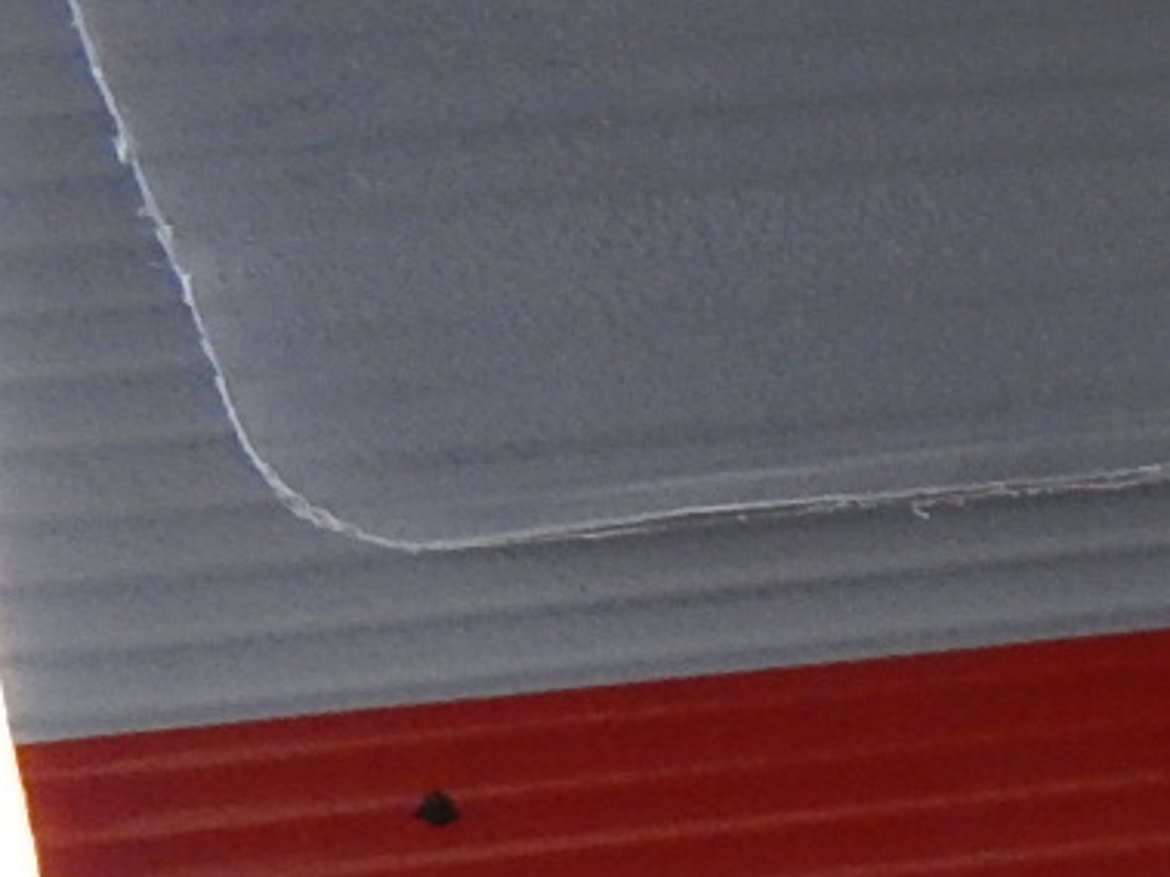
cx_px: 2442
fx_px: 4426
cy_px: 933
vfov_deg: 11.2
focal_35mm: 131
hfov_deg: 12.9
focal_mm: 5.6
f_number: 3.2
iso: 360
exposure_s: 1/30
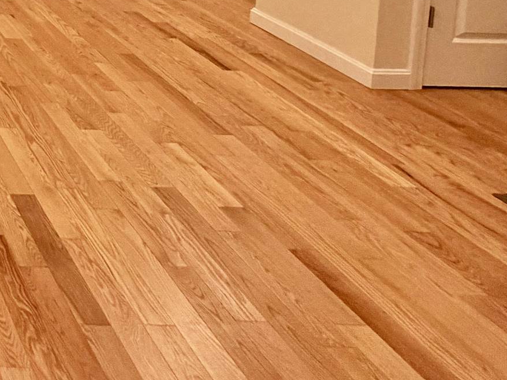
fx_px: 717
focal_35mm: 49
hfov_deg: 26.9
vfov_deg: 24.5
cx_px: -263
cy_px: -156
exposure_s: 1/120
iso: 160
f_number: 2.2
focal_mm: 2.22
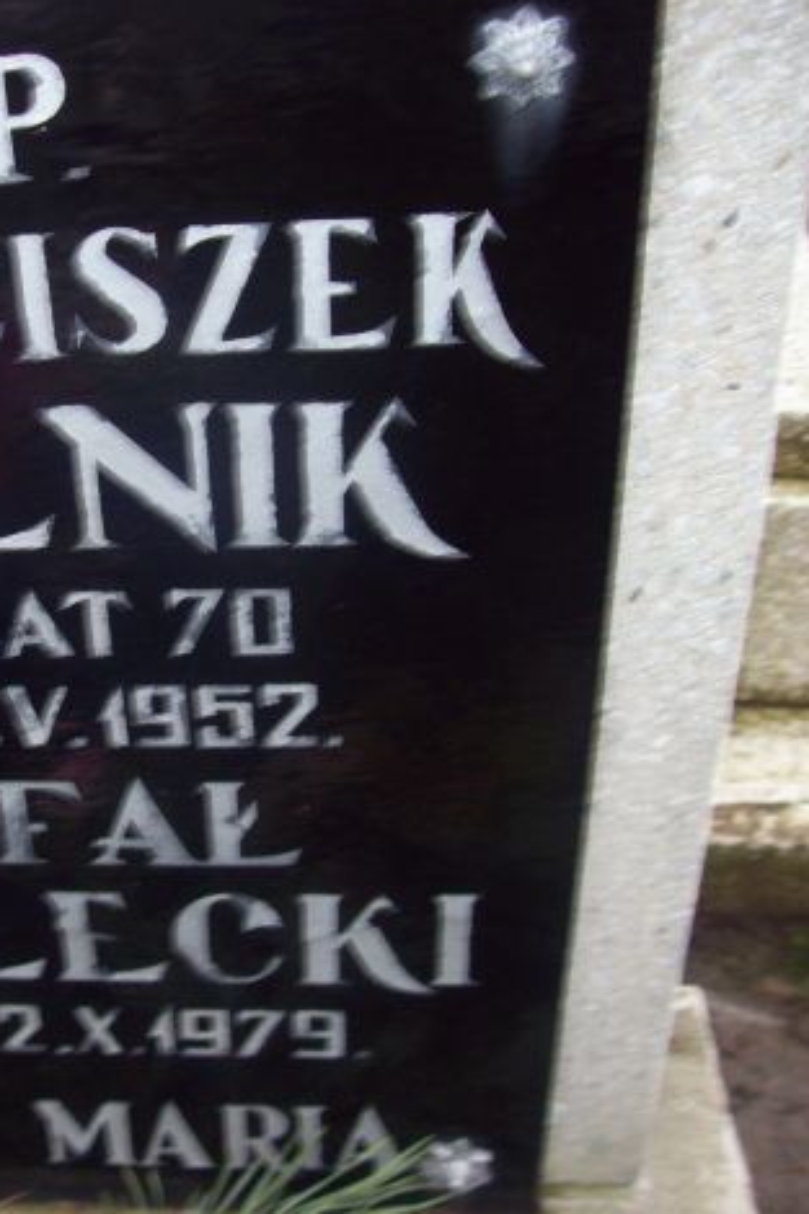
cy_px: 597
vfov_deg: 38.9
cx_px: 34
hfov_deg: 25.4
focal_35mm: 51
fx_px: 1720
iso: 80
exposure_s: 1/64
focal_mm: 6
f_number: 2.7
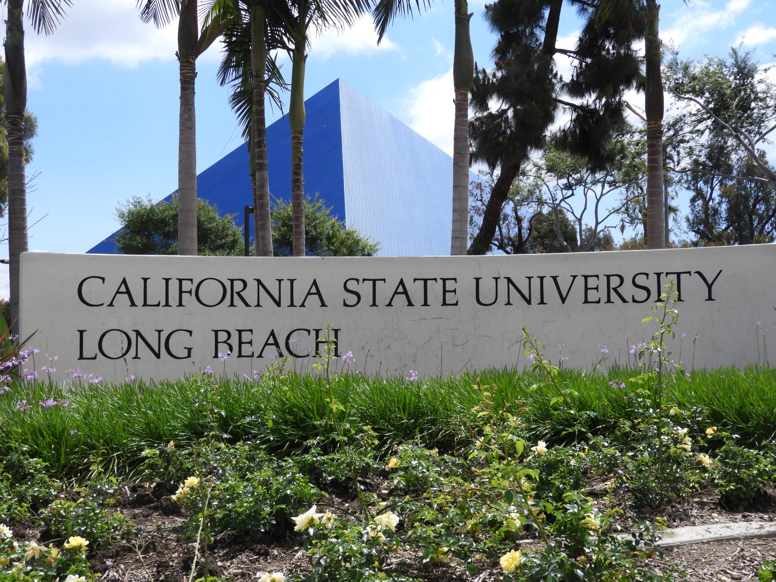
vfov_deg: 32.2
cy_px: 291
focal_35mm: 45
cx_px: 388
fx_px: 1009
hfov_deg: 42.1
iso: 100
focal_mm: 8.1
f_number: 4
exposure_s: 1/1000
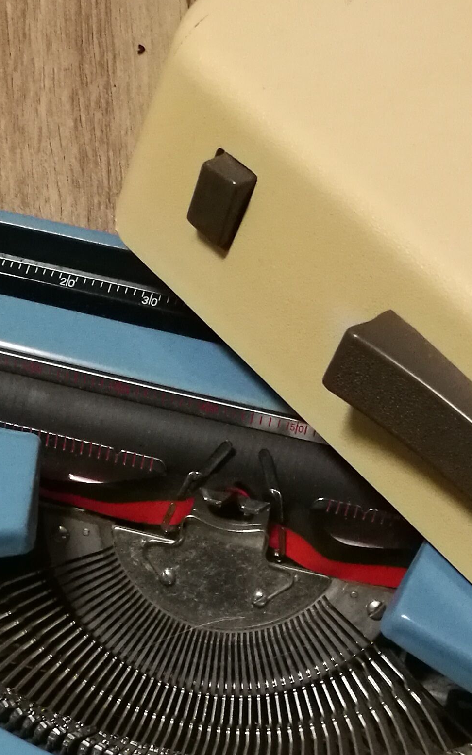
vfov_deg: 26.7
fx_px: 1503
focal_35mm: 73
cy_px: 756
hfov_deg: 17.7
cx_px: 96
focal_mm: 4.5
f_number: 2.2
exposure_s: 1/25
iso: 500
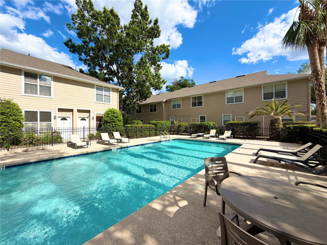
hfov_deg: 102.1
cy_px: 122
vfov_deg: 85.7
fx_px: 132
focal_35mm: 14
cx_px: 164
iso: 20
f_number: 2.2
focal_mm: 2.22
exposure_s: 1/955
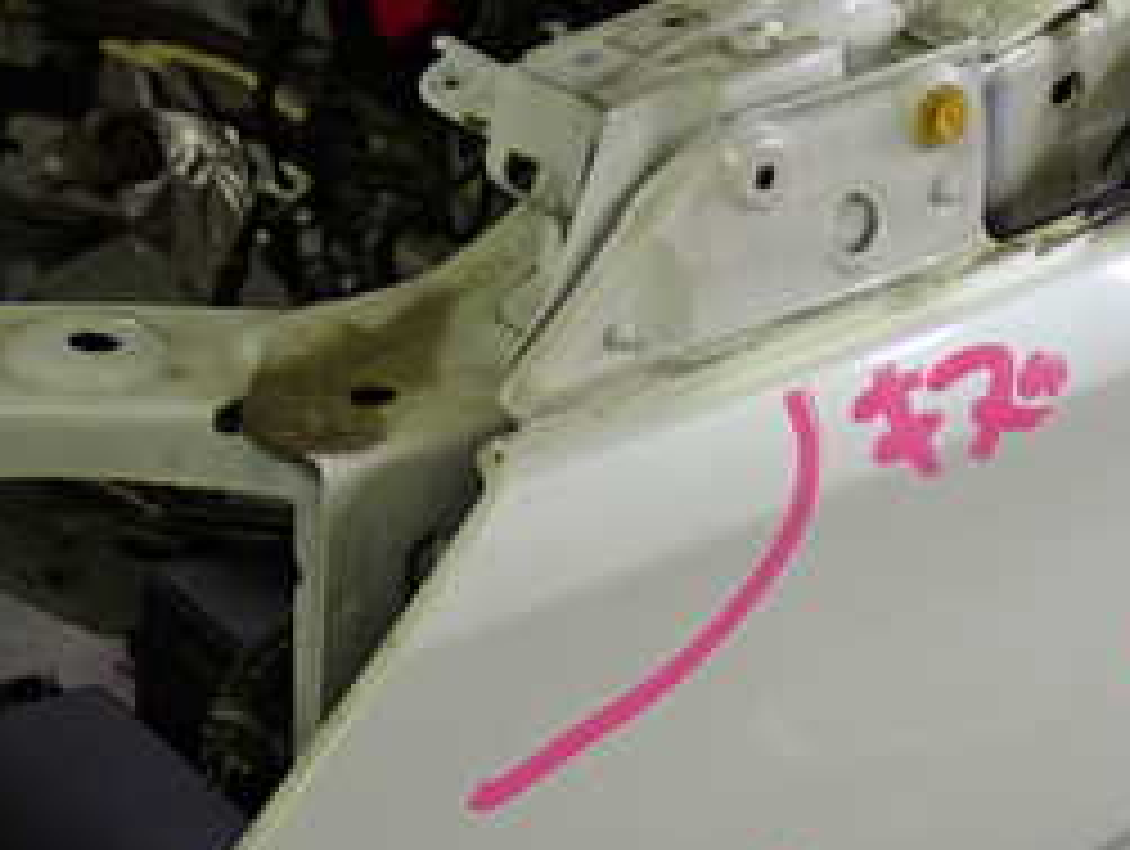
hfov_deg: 18.2
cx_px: 1162
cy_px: 796
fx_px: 3433
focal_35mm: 105
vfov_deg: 14.0
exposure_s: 1/40
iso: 250
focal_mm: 7.84
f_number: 2.9
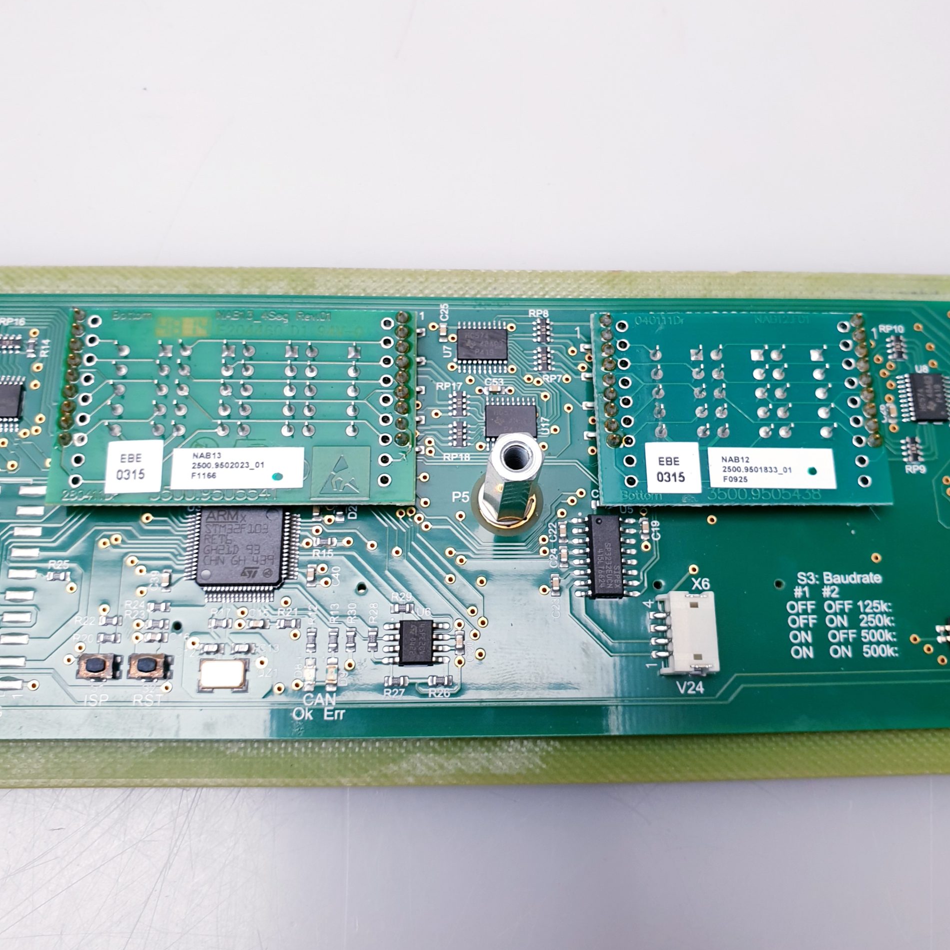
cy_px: 450
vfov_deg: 52.5
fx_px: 963
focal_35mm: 31
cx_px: 480
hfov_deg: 52.5
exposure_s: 1/50
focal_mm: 4.3
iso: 80
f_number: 2.4
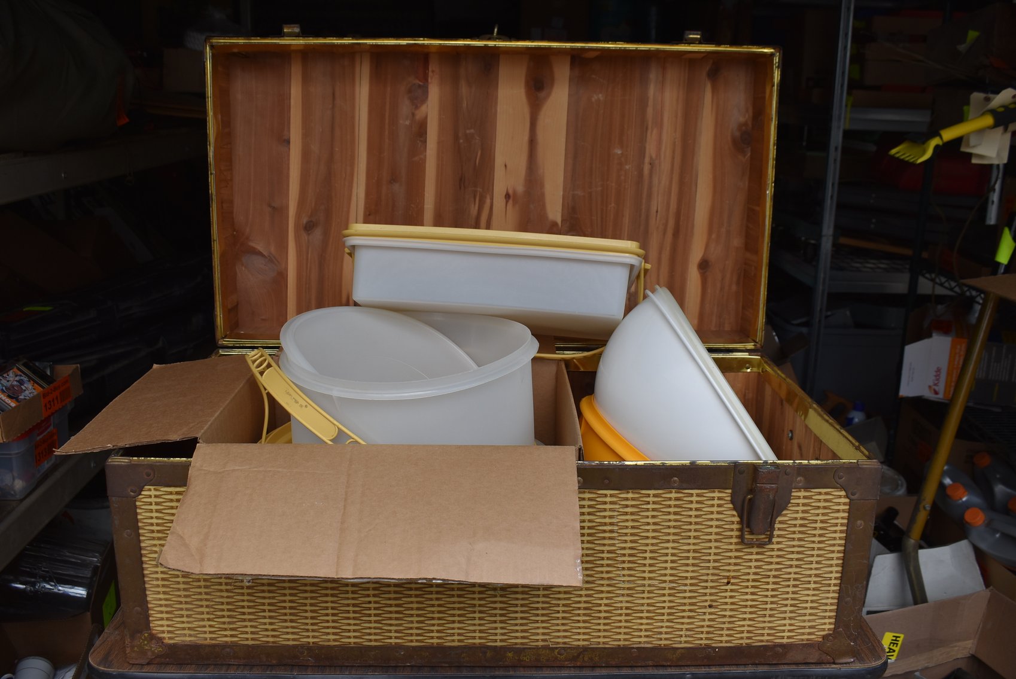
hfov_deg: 57.2
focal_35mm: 33
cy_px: 340
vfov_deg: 40.0
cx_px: 508
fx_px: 932
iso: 200
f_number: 7.1
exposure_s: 1/250
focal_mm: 22
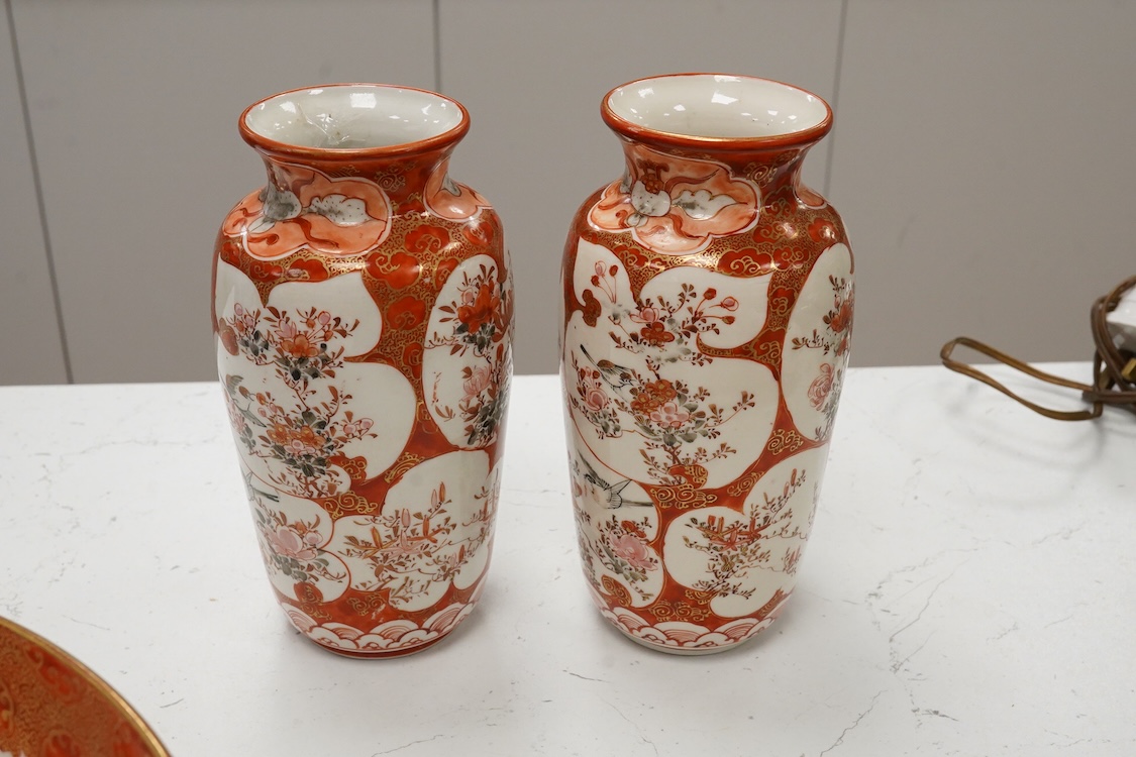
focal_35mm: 45
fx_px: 1420
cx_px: 568
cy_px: 378
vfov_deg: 29.9
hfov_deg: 43.6
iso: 2500
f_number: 18
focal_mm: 30
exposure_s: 1/100
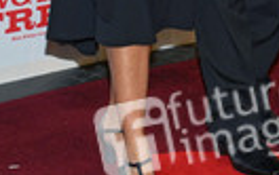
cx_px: 266
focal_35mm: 209
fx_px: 1588
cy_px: -188
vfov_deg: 6.1
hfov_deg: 10.0
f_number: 9
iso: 400
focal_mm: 45
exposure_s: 1/200
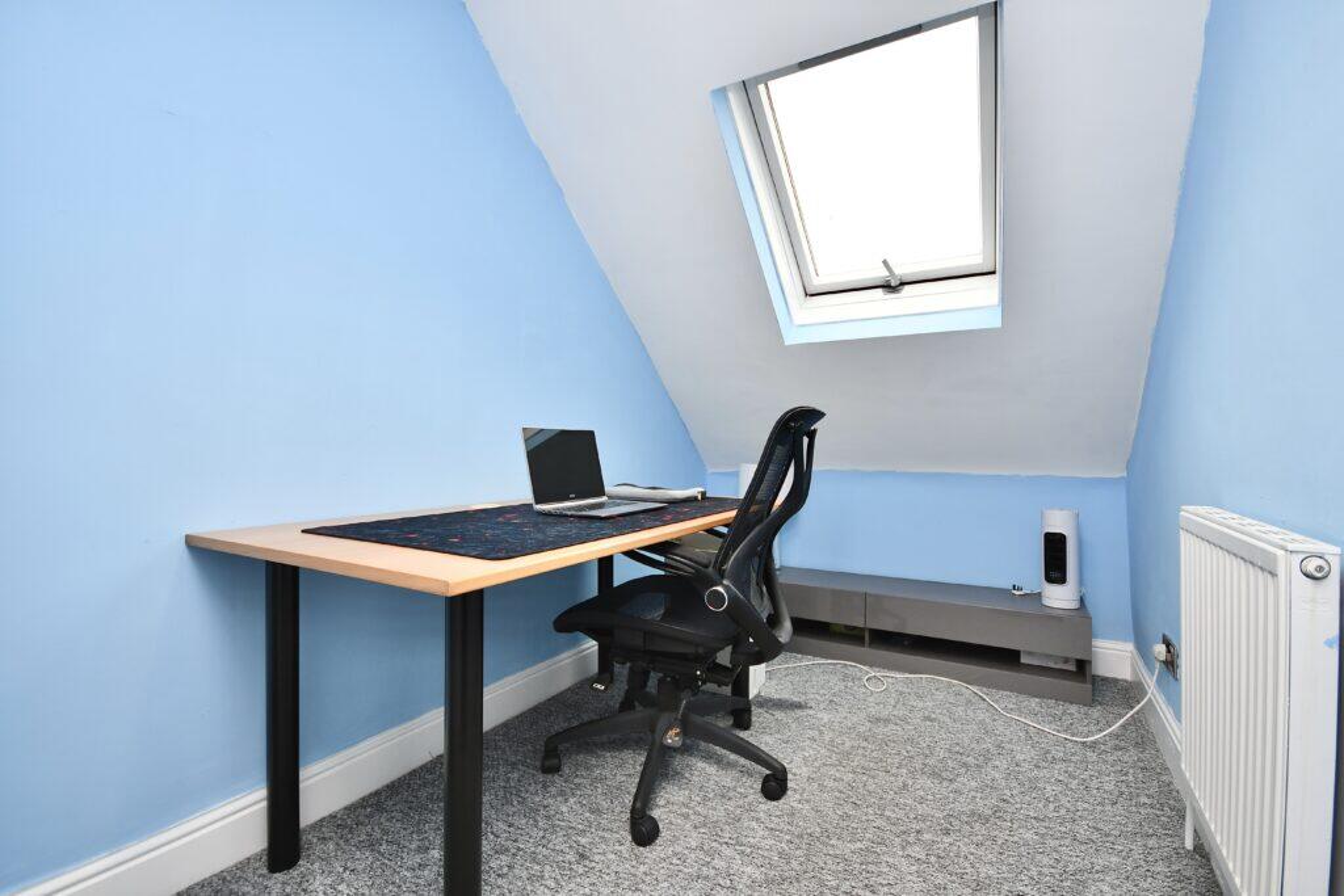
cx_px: 672
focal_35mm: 15
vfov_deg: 77.3
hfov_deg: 100.4
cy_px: 448
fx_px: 560
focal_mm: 10
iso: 280
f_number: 4
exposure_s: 1/60
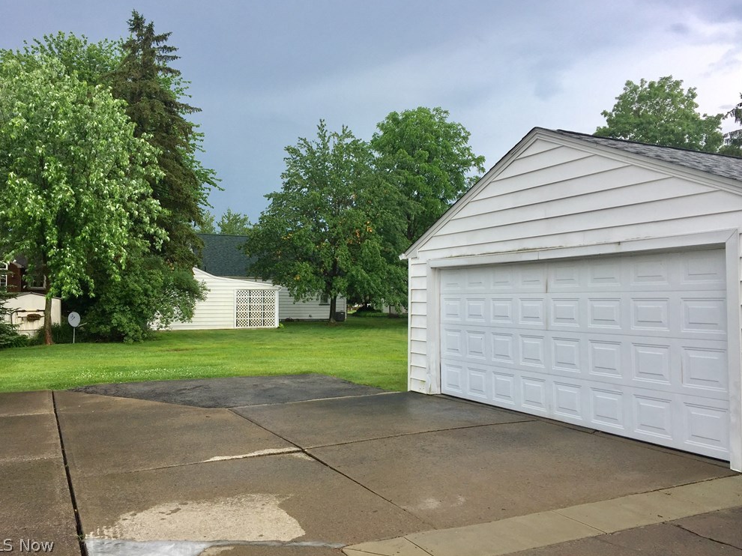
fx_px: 643
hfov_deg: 60.0
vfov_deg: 46.8
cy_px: 270
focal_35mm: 30
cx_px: 360
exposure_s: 1/628
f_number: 2.2
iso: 32
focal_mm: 4.15
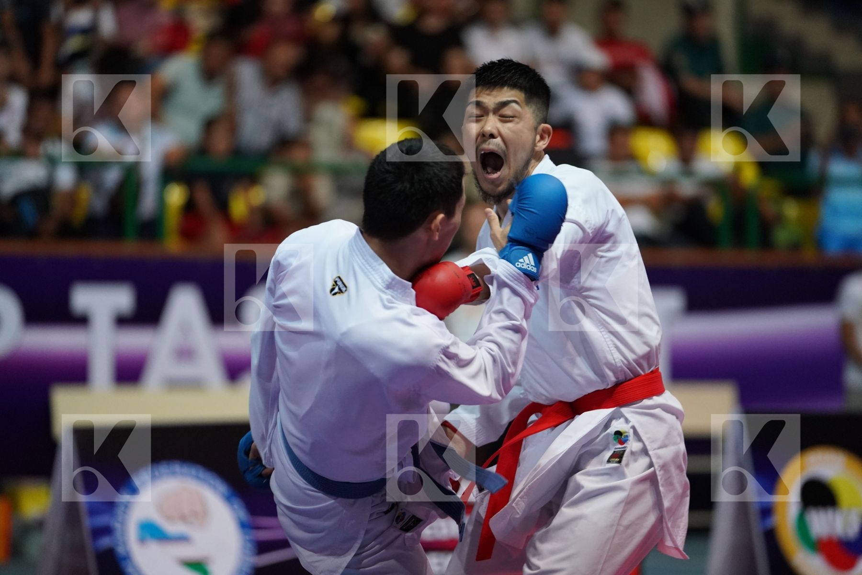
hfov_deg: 10.6
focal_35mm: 194
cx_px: 431
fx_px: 4645
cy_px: 288
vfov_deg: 7.1
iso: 4000
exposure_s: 1/1000
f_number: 2.8
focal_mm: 194
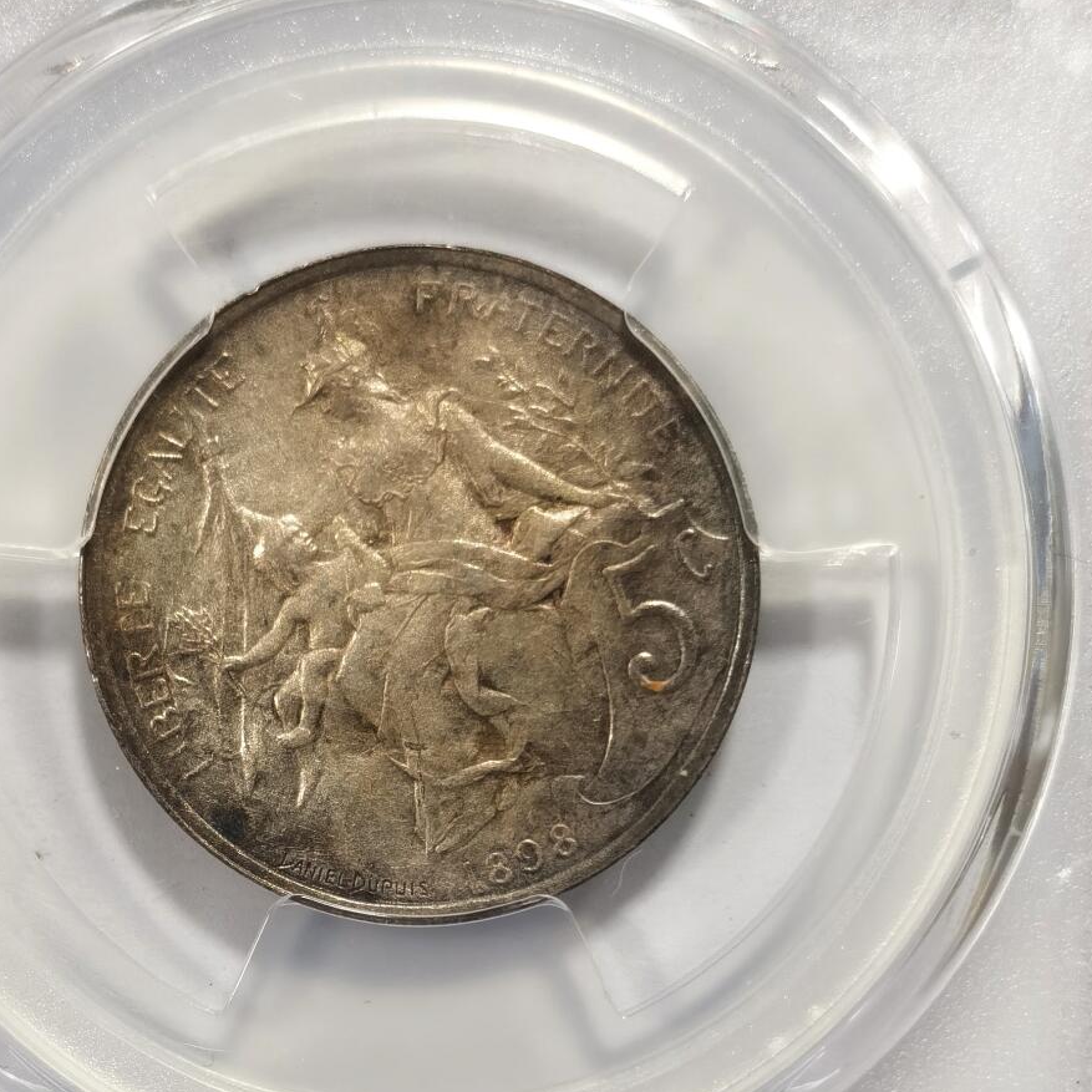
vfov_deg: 17.6
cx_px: 417
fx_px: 3498
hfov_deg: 17.7
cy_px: 894
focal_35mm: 98
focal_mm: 5.56
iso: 125
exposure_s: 1/100
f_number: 16
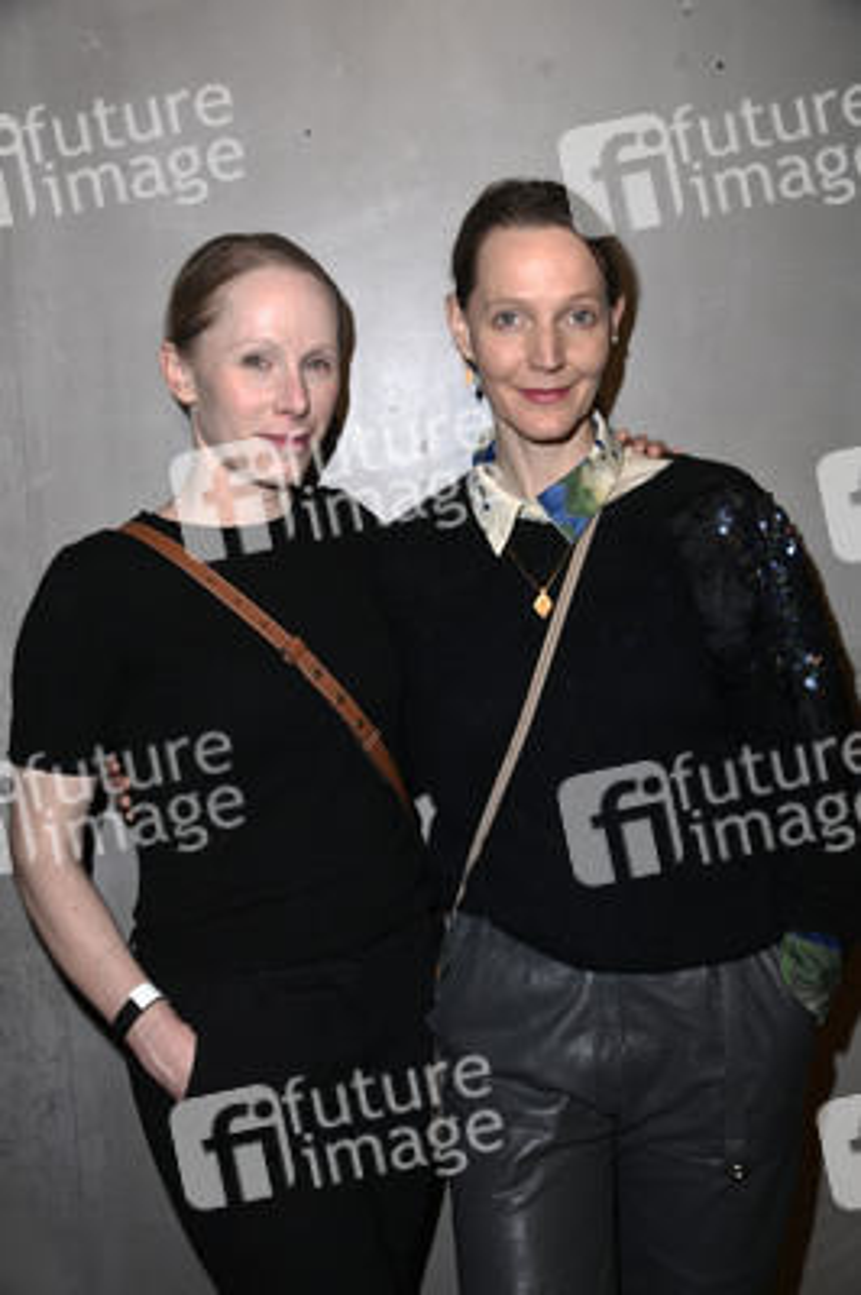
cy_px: 648
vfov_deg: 54.5
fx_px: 1258
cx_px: 430
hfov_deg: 37.8
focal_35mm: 35
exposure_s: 1/125
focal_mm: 35
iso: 1000
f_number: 5
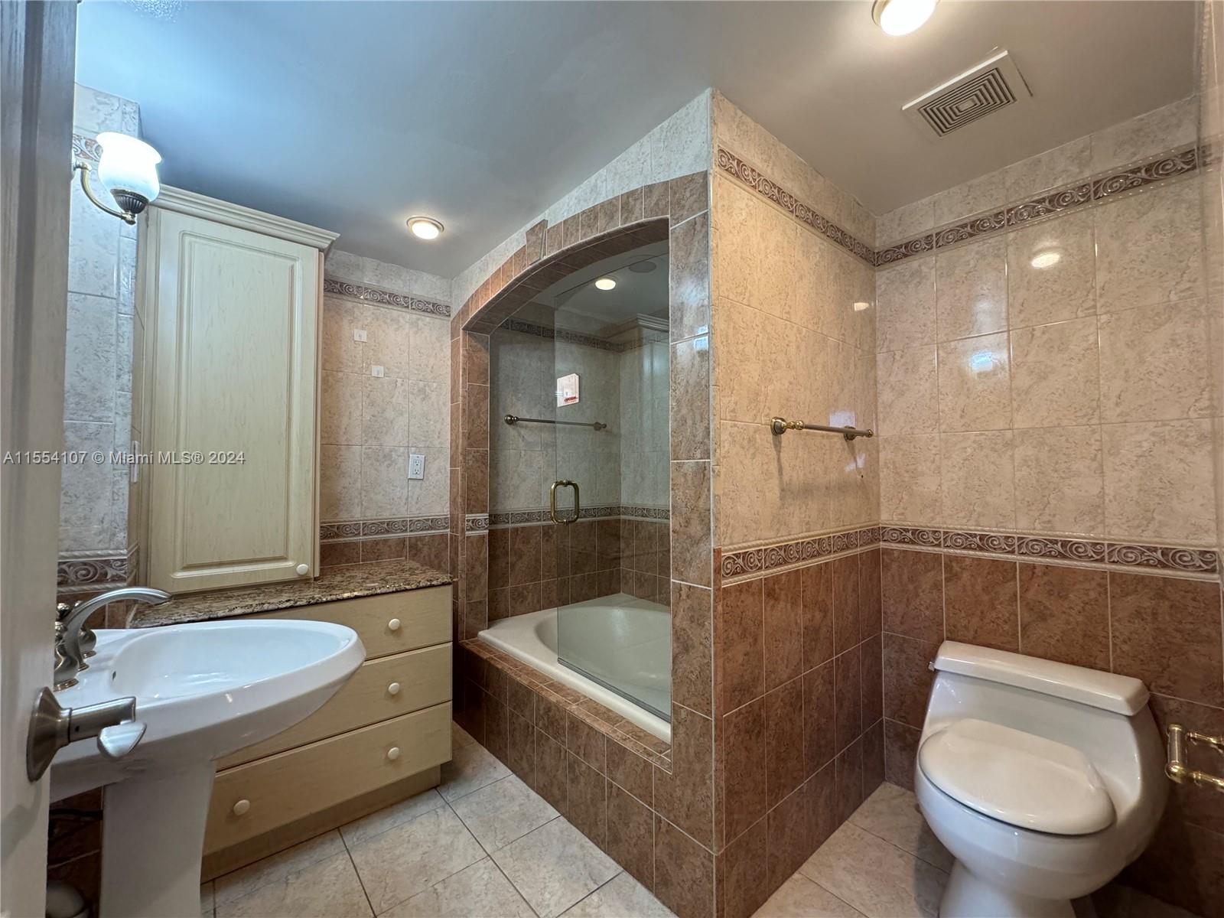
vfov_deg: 85.7
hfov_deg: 102.1
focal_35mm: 14
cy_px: 459
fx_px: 495
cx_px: 612
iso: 320
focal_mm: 2.22
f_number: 2.2
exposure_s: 1/120
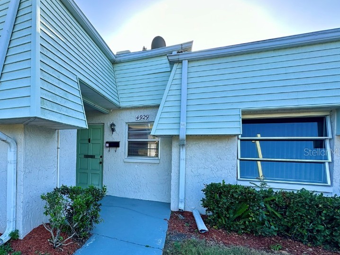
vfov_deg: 65.4
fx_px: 196
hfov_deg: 78.3
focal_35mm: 20
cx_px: 106
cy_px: 152
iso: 40
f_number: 2.2
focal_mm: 2.22
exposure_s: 1/387
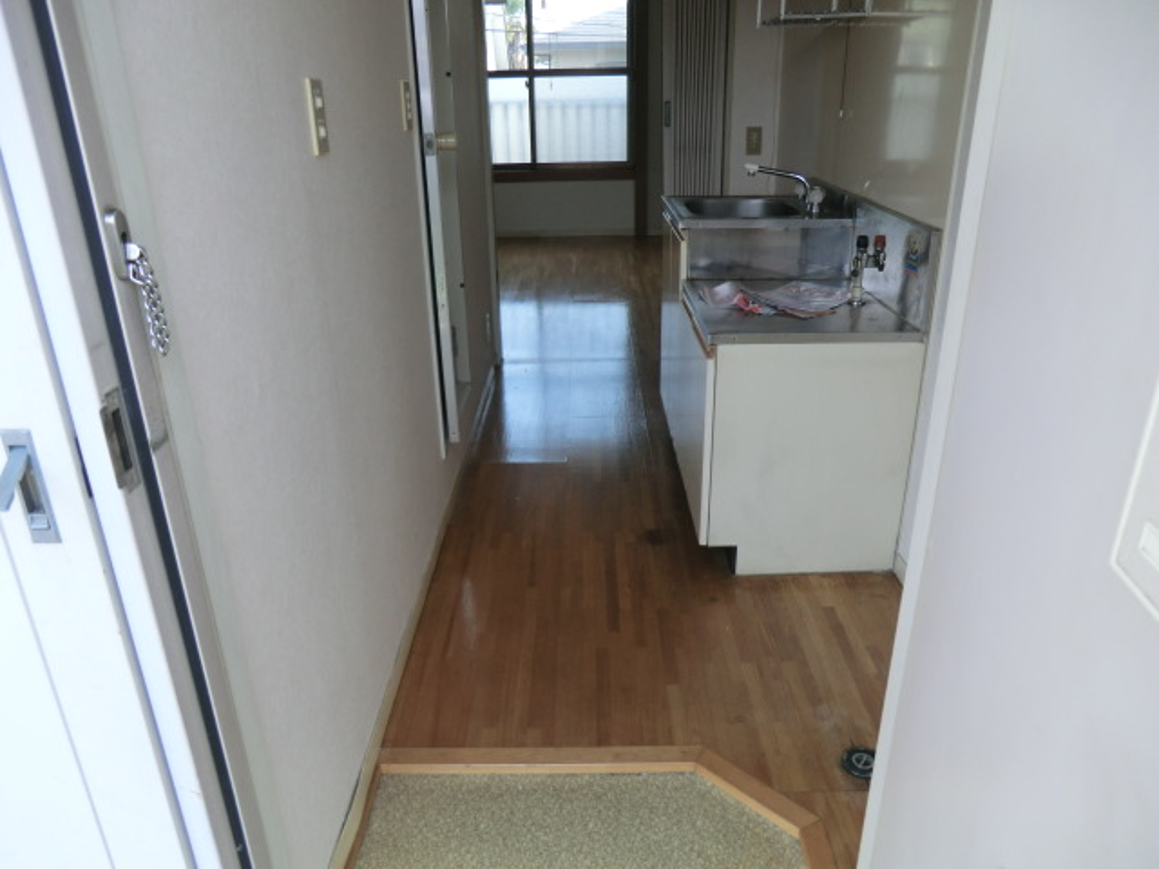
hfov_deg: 71.6
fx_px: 804
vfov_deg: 56.8
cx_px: 580
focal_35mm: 24
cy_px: 434
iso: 80
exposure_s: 1/80
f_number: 3.2
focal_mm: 4.3
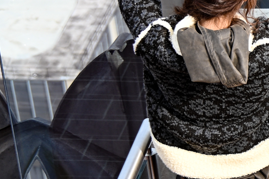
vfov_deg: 4.4
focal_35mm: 314
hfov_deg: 6.3
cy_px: 63
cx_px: 588
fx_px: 2347
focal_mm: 70
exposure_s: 1/160
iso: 100
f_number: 6
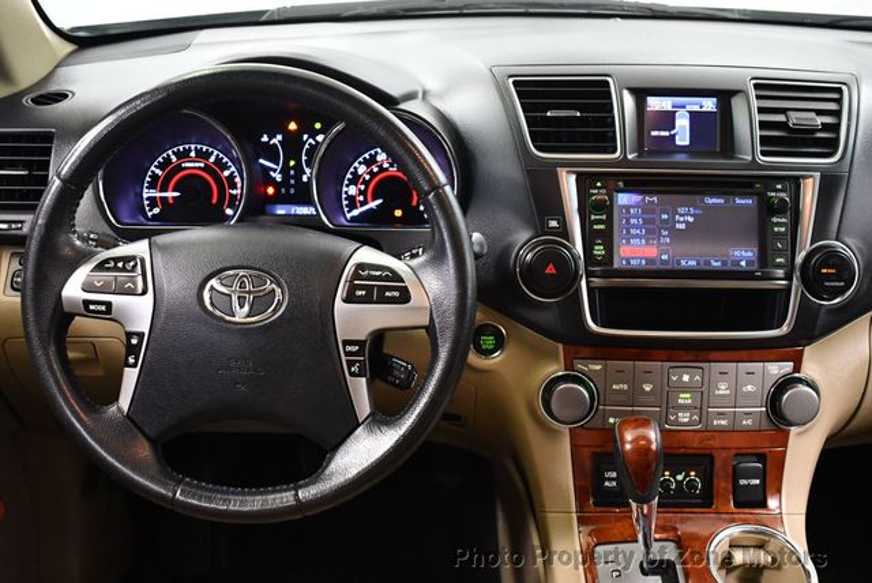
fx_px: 1115
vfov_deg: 29.3
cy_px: 292
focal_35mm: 46
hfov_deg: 42.7
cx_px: 436
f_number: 3.8
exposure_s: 1/60
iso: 3200
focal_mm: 23
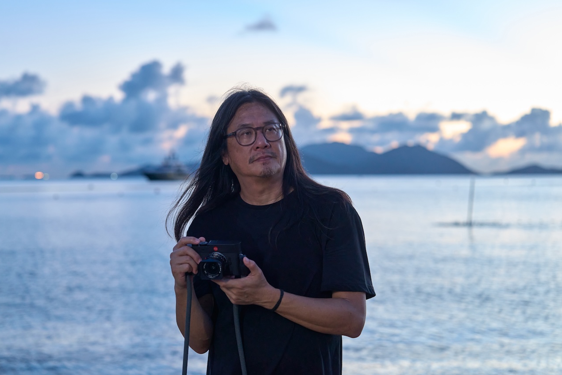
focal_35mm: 59
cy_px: 186
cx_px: 235
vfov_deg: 23.0
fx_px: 921
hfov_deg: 33.9
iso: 2500
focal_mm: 50
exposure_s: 1/160
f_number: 2.5
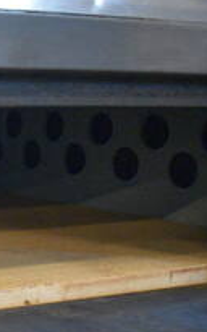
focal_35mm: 82
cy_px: 232
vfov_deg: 25.0
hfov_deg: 12.7
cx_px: -275
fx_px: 741
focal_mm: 18
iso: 6400
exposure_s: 1/125
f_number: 3.5
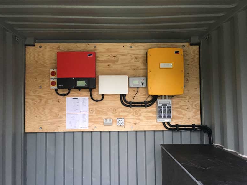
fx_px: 214
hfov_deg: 59.9
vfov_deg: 46.8
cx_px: 120
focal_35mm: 30
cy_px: 93
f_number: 2.2
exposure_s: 1/25
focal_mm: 4.15
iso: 200
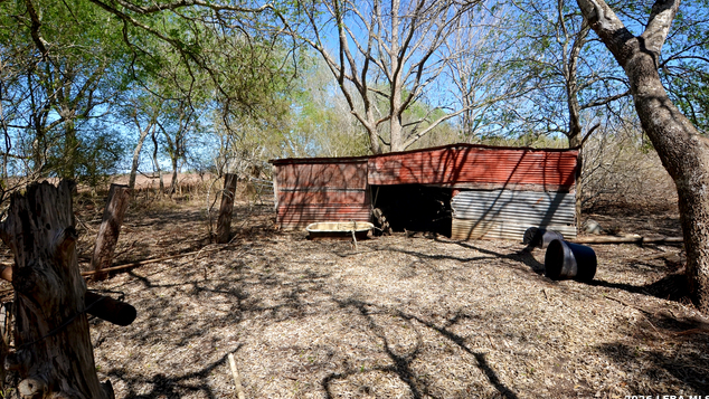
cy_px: 169
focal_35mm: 19
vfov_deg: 58.1
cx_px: 356
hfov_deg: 89.6
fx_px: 357
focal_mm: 12
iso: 320
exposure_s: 1/400
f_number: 10
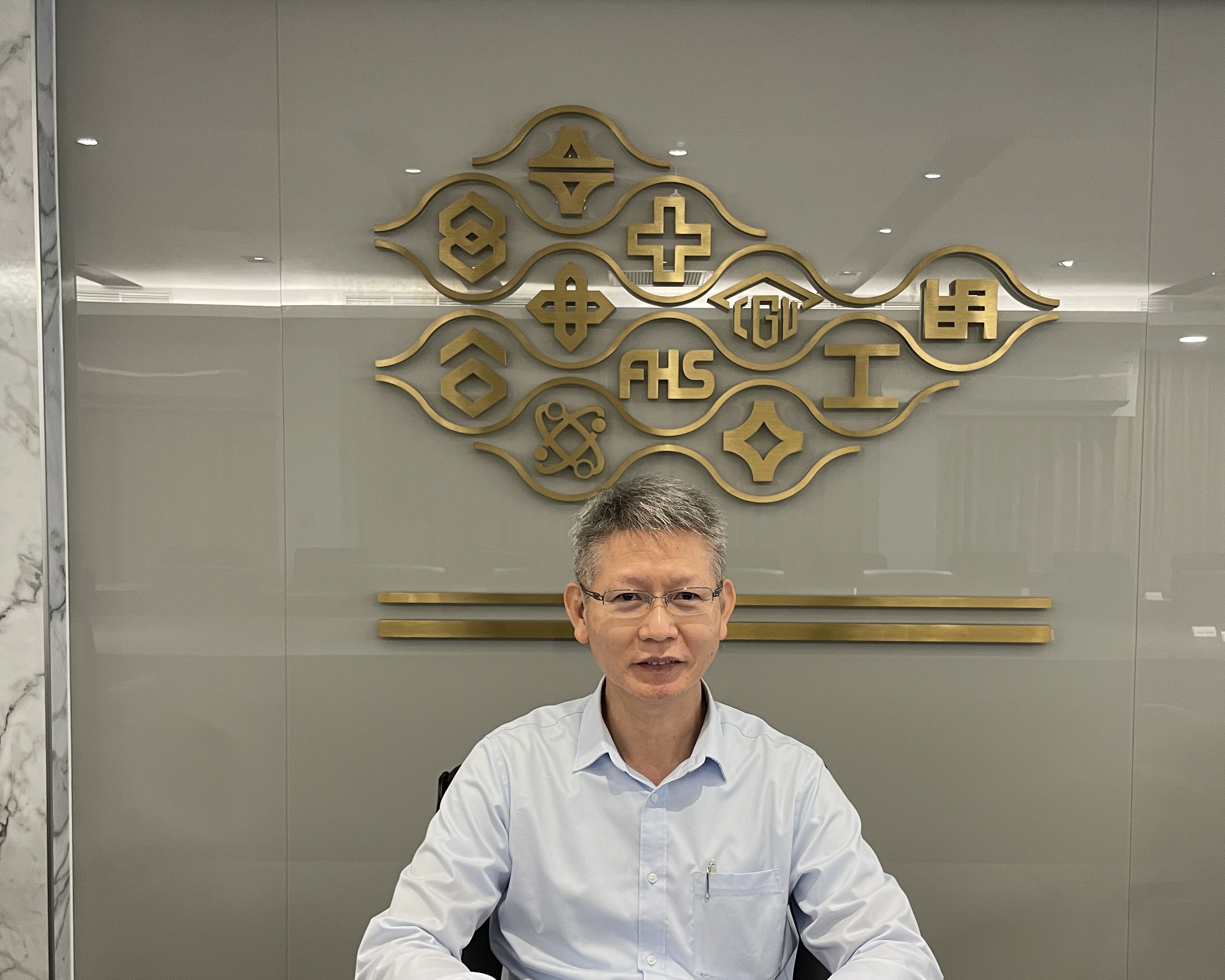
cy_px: 595
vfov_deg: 43.1
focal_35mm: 34
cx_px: 639
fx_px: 1233
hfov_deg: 52.8
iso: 125
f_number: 1.6
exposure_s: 1/60
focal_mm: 4.2
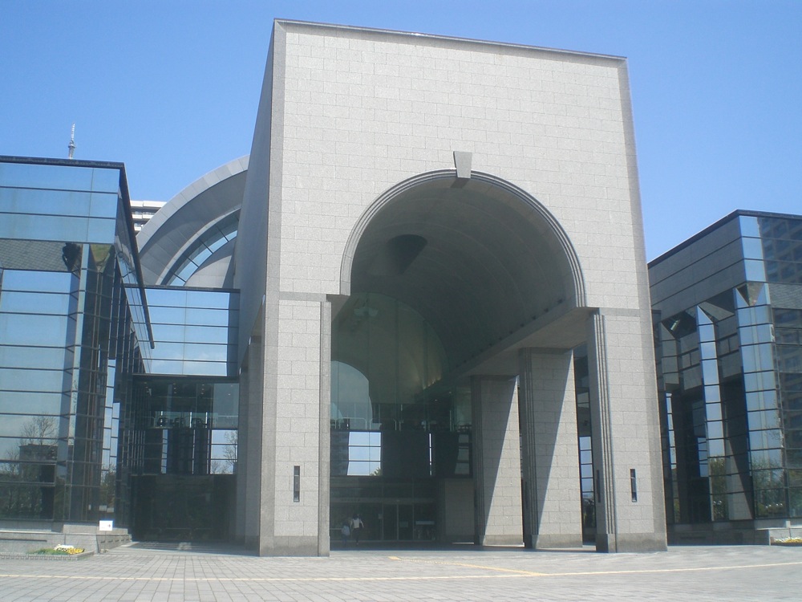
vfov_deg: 37.7
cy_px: 301
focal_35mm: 38
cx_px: 401
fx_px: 880
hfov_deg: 49.0
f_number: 4.4
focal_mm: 6.3
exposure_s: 1/250
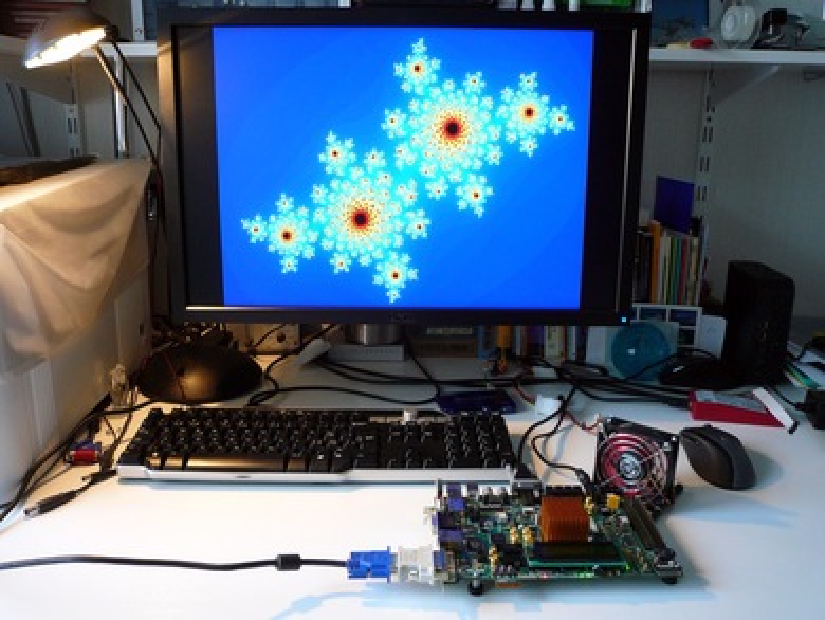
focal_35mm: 30
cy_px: 310
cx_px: 412
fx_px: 715
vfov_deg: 46.8
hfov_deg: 59.9
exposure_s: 1/15
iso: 125
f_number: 2.9
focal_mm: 4.9
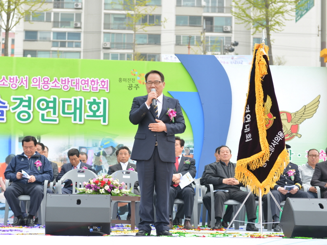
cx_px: 144
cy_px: 136
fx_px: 812
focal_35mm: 86
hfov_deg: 22.8
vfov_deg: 17.2
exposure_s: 1/250
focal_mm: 70
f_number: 4
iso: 100
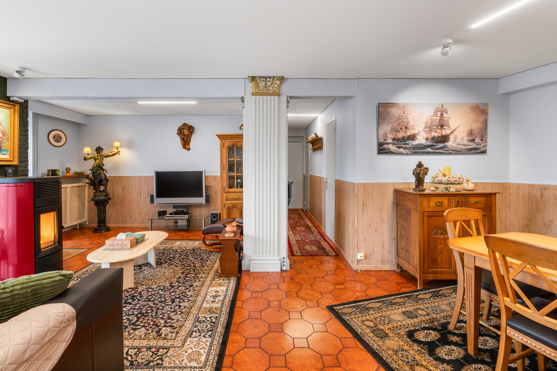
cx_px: 278
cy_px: 186
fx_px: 248
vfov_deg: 73.8
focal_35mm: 16
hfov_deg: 96.7
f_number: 11
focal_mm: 16
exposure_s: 1/1.25
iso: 250
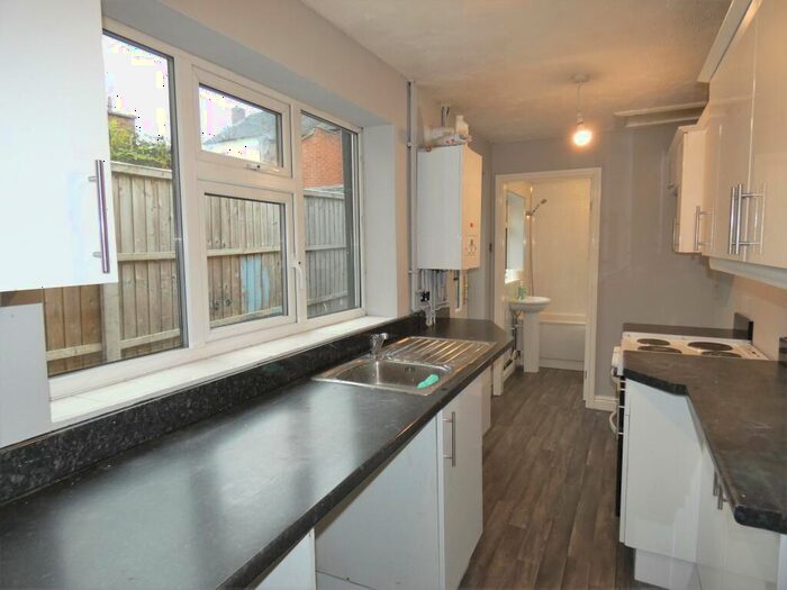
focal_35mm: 20
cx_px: 394
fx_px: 455
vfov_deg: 66.0
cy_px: 295
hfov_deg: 81.7
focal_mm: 3.6
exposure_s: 1/60
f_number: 2.8
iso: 200
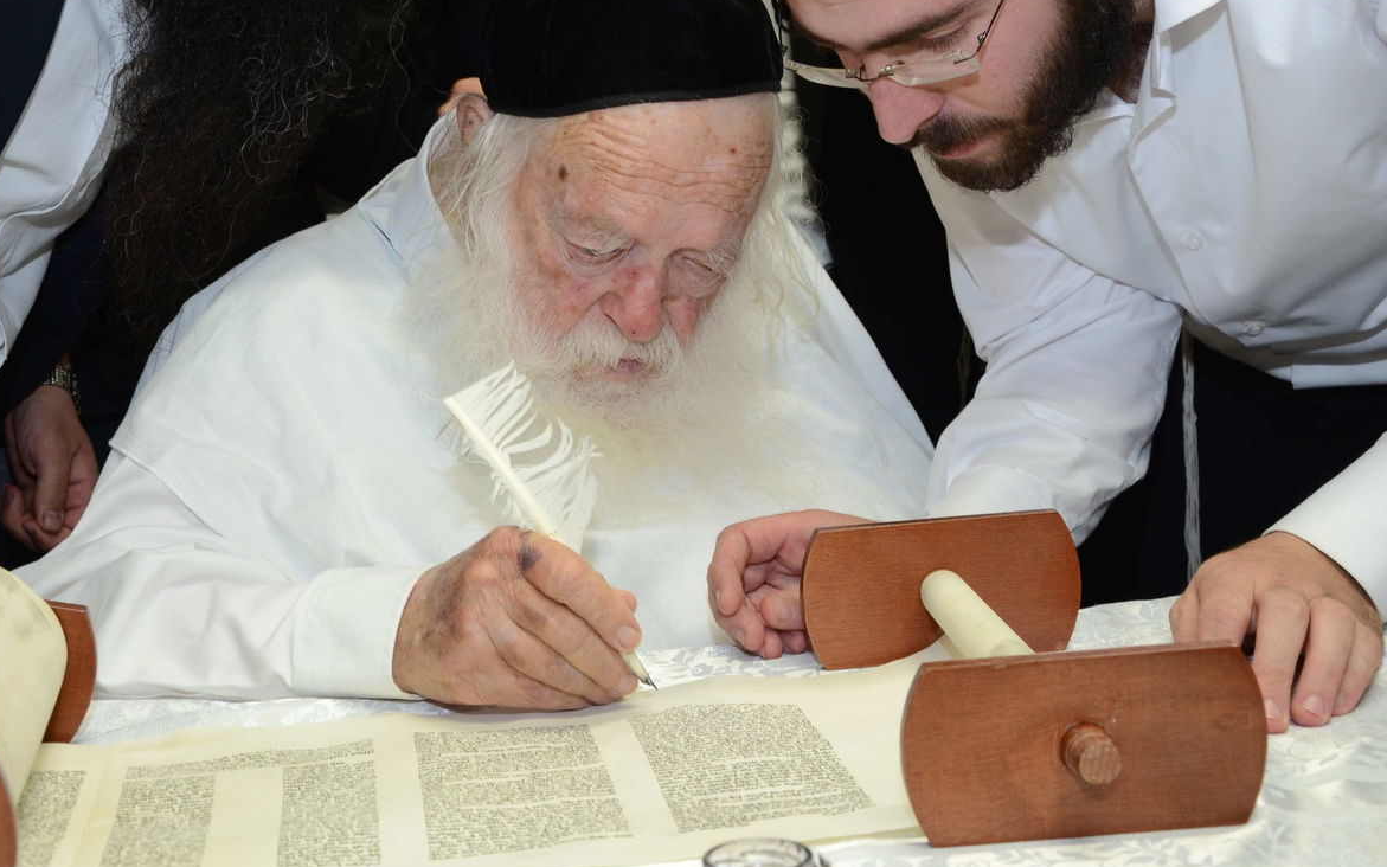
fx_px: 2344
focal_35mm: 62
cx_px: 587
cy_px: 381
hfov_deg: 32.9
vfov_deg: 20.9
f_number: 5.6
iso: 640
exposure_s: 1/60
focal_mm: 34
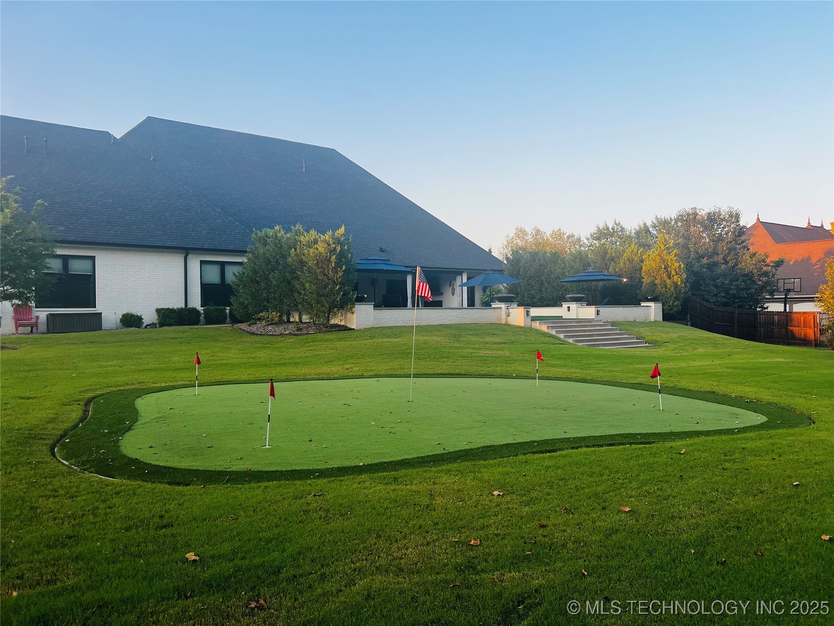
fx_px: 626
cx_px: 417
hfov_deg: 67.3
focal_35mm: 26
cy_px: 313
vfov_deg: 53.1
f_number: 1.5
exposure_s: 1/567
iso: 50
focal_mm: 5.7
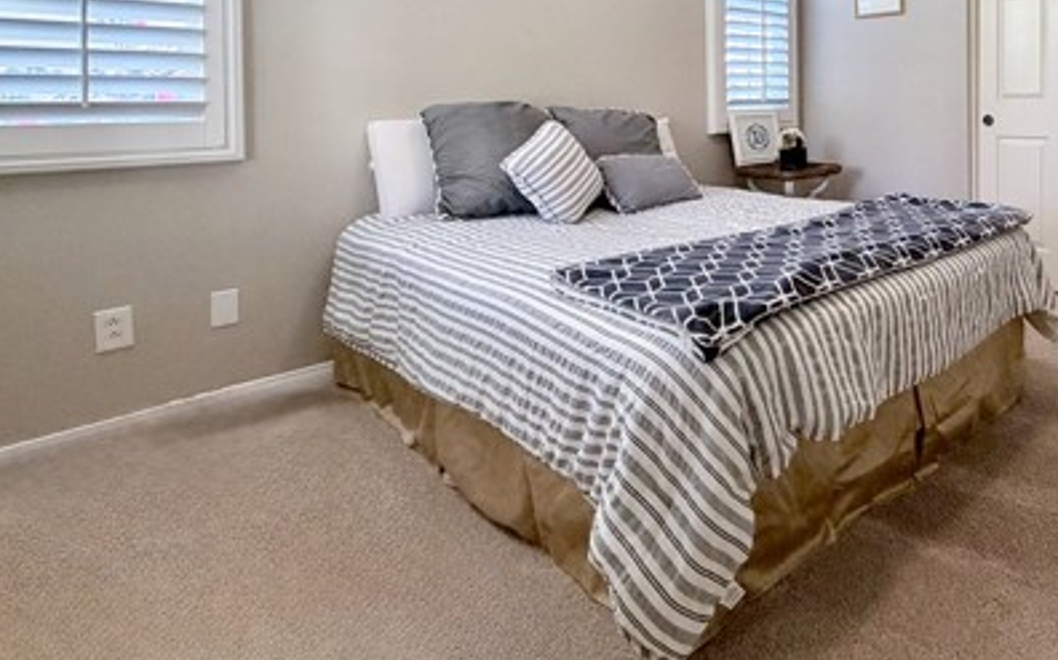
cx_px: 831
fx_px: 692
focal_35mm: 24
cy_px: 107
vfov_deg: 47.4
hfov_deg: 68.4
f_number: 2.2
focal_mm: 2.22
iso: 250
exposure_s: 1/120
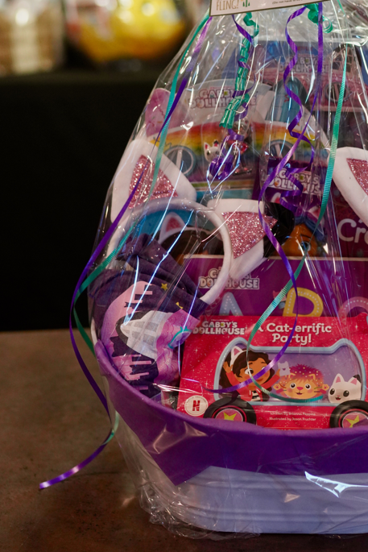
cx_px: 295
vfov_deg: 29.0
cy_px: 168
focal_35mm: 69
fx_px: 1057
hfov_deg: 19.5
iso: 1600
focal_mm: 35
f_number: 2
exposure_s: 1/160
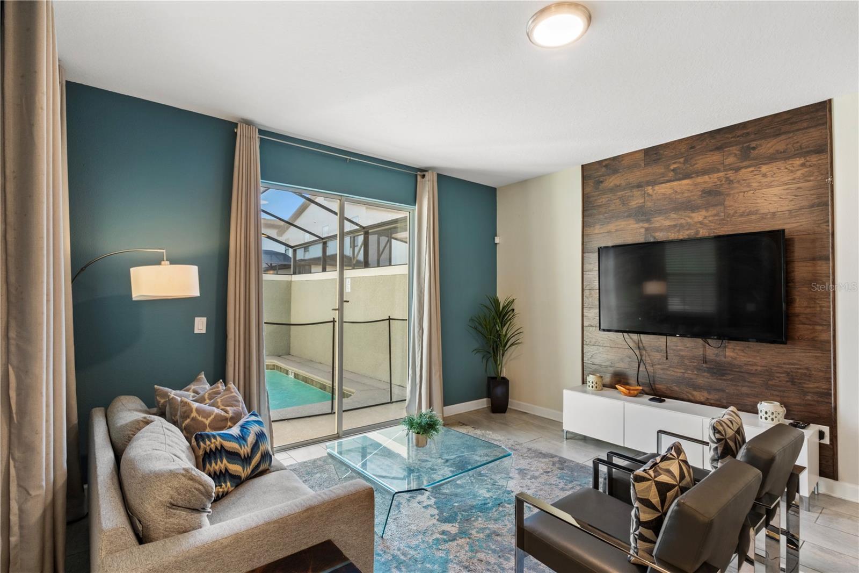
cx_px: 430
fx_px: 406
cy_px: 286
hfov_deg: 93.3
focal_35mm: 17
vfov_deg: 70.4
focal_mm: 11.5
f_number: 11
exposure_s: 1/1.67
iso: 320
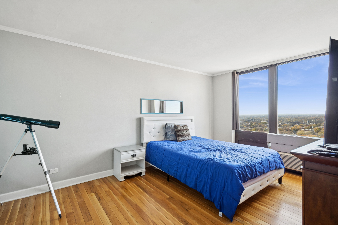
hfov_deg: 96.8
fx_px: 150
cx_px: 169
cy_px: 112
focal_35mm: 16
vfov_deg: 73.6
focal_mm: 10.6
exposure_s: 1/10
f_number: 10
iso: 200
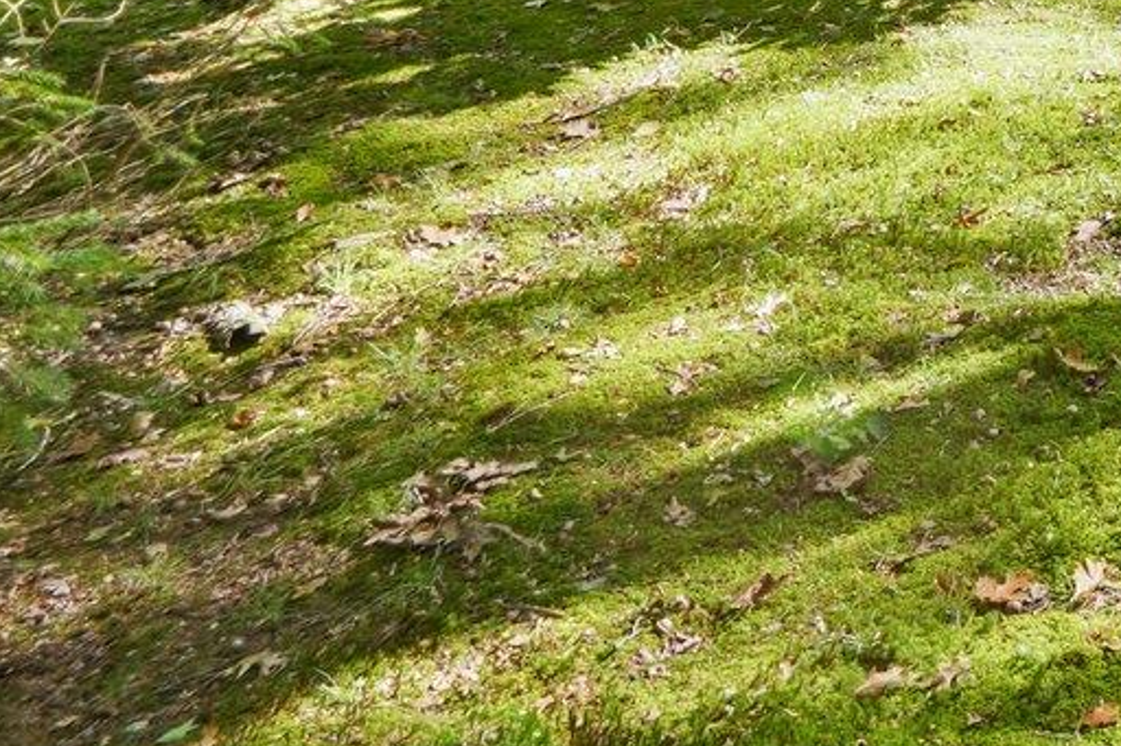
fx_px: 1992
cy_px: -572
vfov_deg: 17.5
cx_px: 1741
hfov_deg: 23.9
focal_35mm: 64
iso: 125
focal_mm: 16
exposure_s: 1/2
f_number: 9
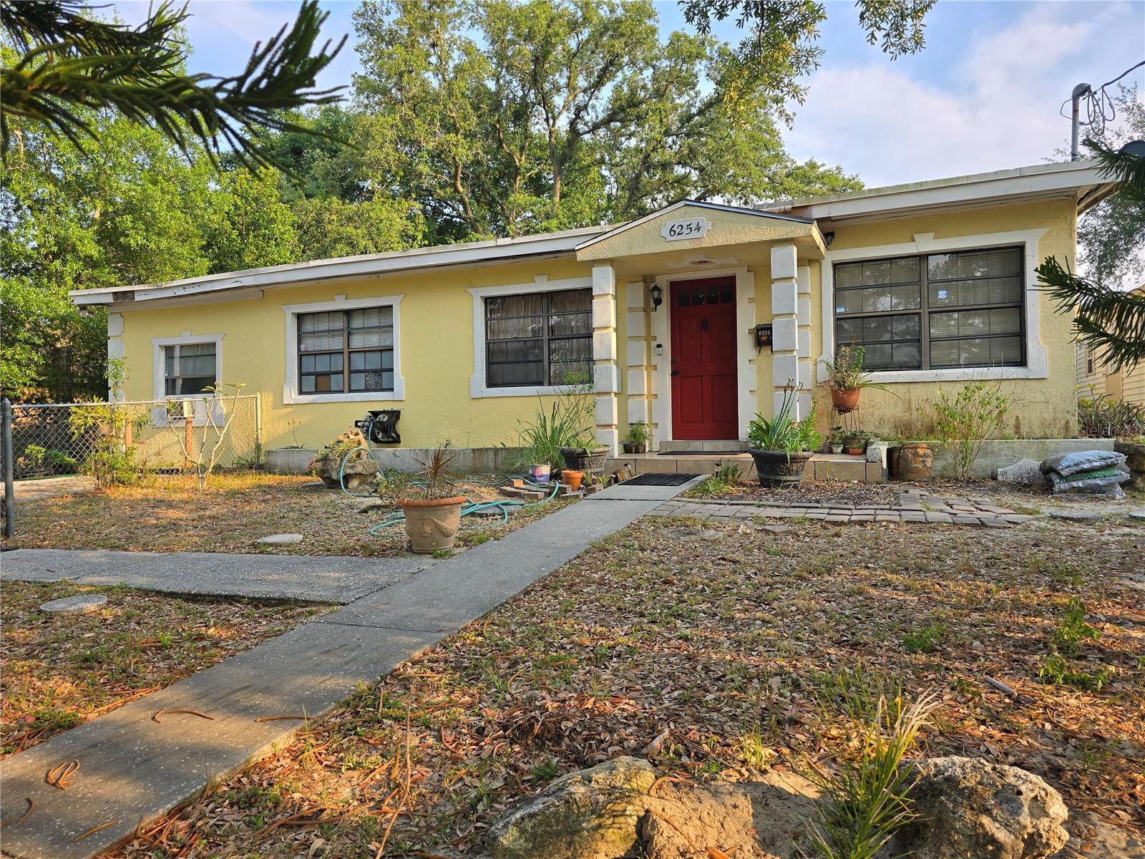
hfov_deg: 73.9
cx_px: 572
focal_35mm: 23
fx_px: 761
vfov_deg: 58.9
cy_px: 430
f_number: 1.7
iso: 12
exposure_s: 1/287
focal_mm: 6.3
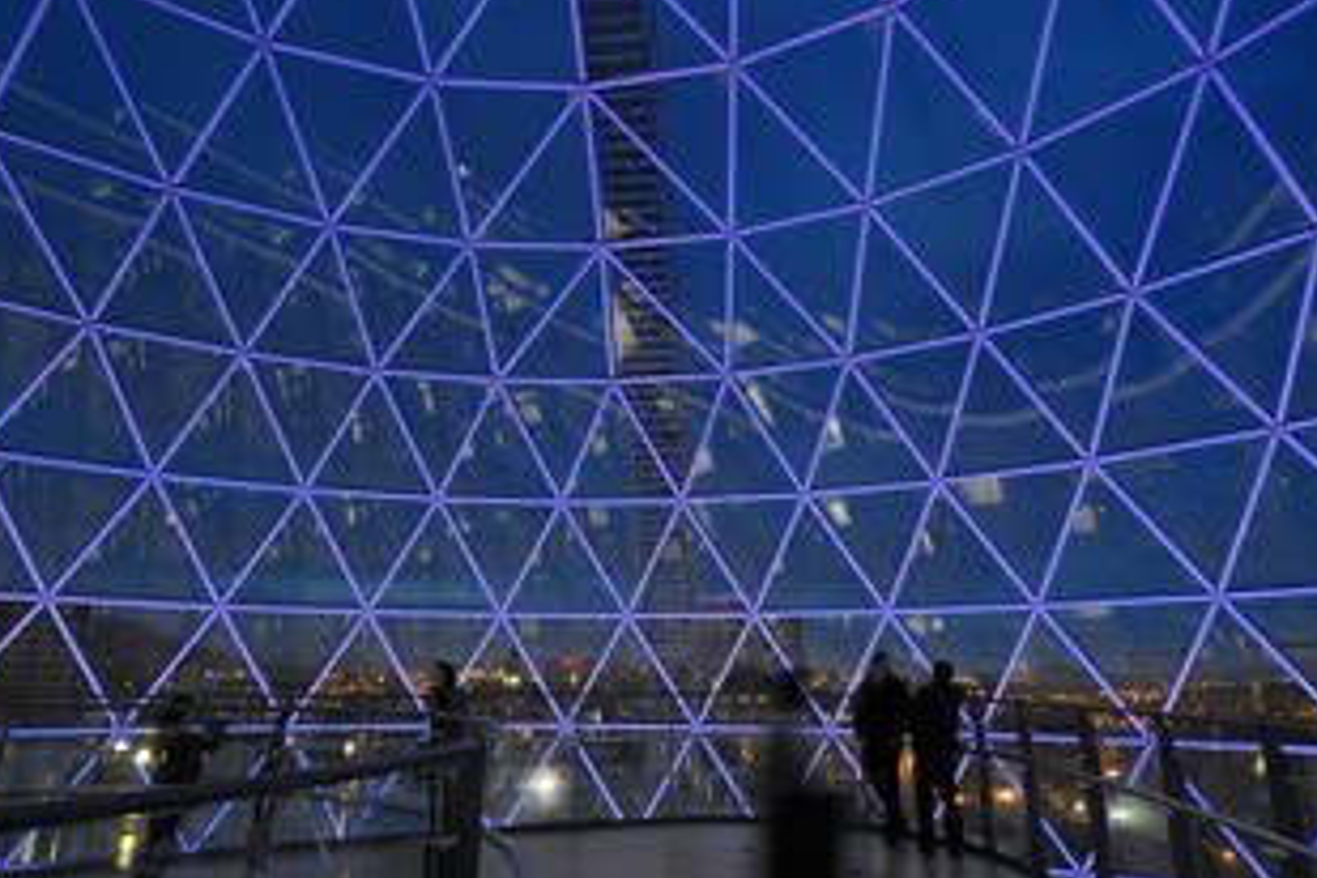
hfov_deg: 86.8
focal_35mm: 19
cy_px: 494
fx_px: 695
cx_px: 699
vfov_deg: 64.3
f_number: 5.6
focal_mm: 14
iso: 800
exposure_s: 1/6
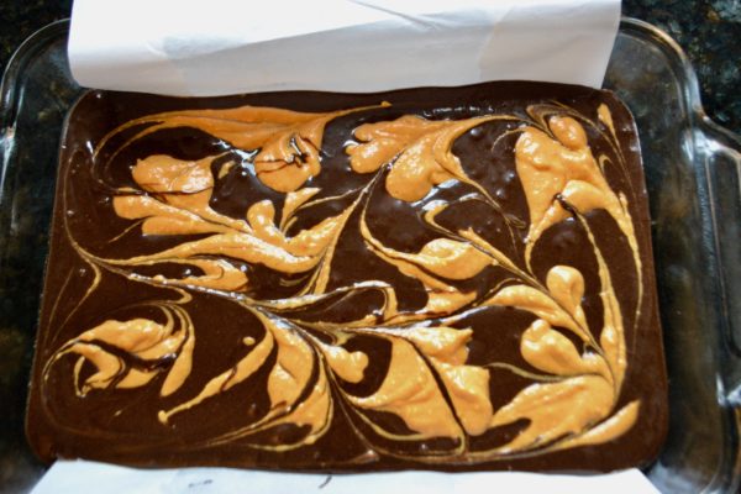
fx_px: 679
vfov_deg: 40.0
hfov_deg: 57.2
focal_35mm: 33
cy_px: 247
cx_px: 370
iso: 3200
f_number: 3.8
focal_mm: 22
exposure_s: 1/40
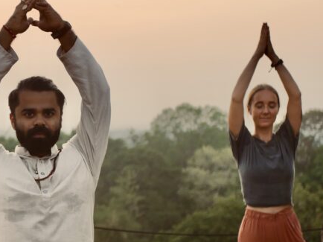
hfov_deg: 16.4
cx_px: 4
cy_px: 153
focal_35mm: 118
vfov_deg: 12.5
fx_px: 1100
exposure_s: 1/800
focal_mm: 25
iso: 200
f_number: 2.2
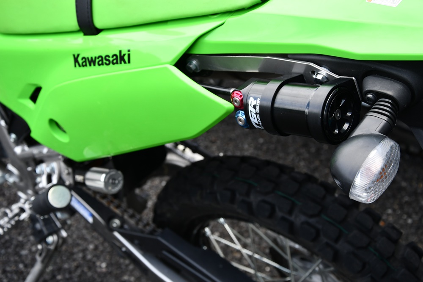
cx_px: 212
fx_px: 740
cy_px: 141
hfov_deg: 31.9
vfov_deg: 21.6
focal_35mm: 63
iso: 320
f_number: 5.6
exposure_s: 1/250
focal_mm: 42
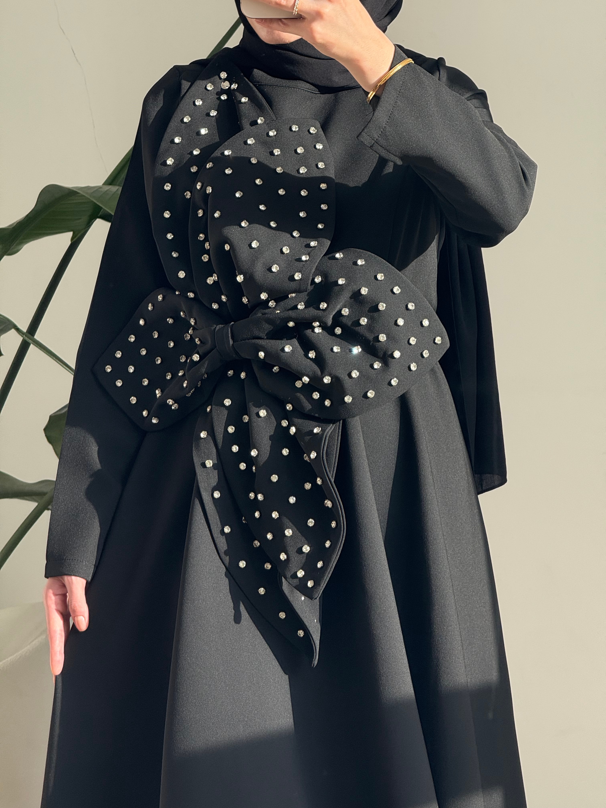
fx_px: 2801
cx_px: 303
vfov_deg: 16.4
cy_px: 404
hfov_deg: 12.3
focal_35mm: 120
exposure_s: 1/99
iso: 100
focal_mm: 15.66
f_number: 2.8
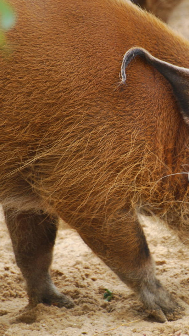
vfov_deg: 3.1
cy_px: 168
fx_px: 6297
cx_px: 188
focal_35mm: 707
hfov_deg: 1.7
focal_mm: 300
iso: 200
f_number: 5.6
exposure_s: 1/125
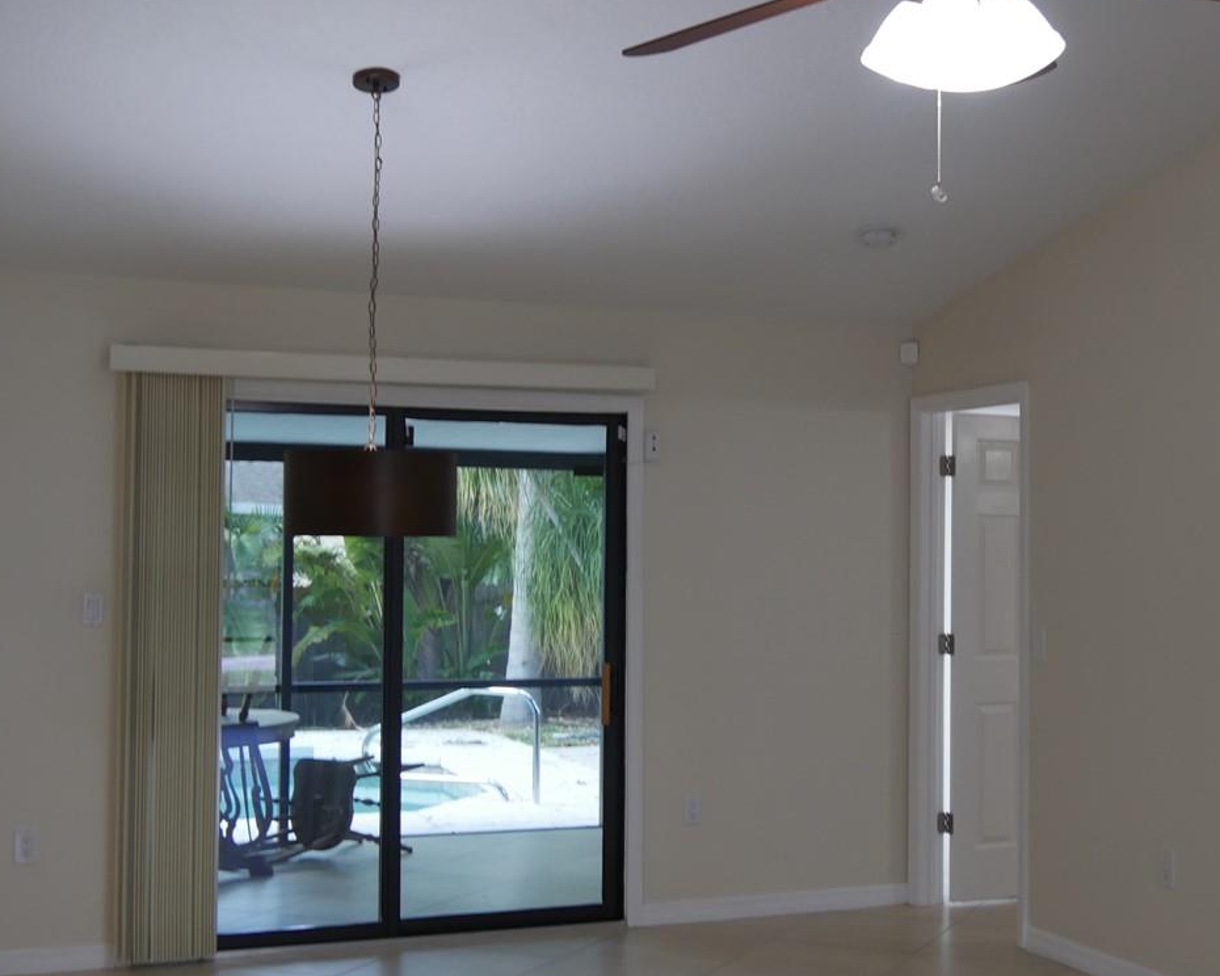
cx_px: 785
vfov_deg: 32.1
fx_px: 1697
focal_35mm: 47
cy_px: 474
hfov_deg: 39.2
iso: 400
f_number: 3.5
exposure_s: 1/60
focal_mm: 14
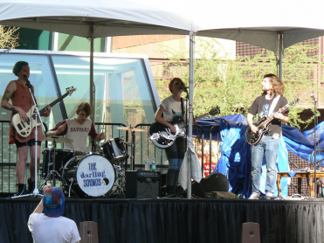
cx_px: 162
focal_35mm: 209
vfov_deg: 7.1
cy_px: 122
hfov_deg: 9.5
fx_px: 1956
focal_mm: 34.8
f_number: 5.6
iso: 80
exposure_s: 1/100
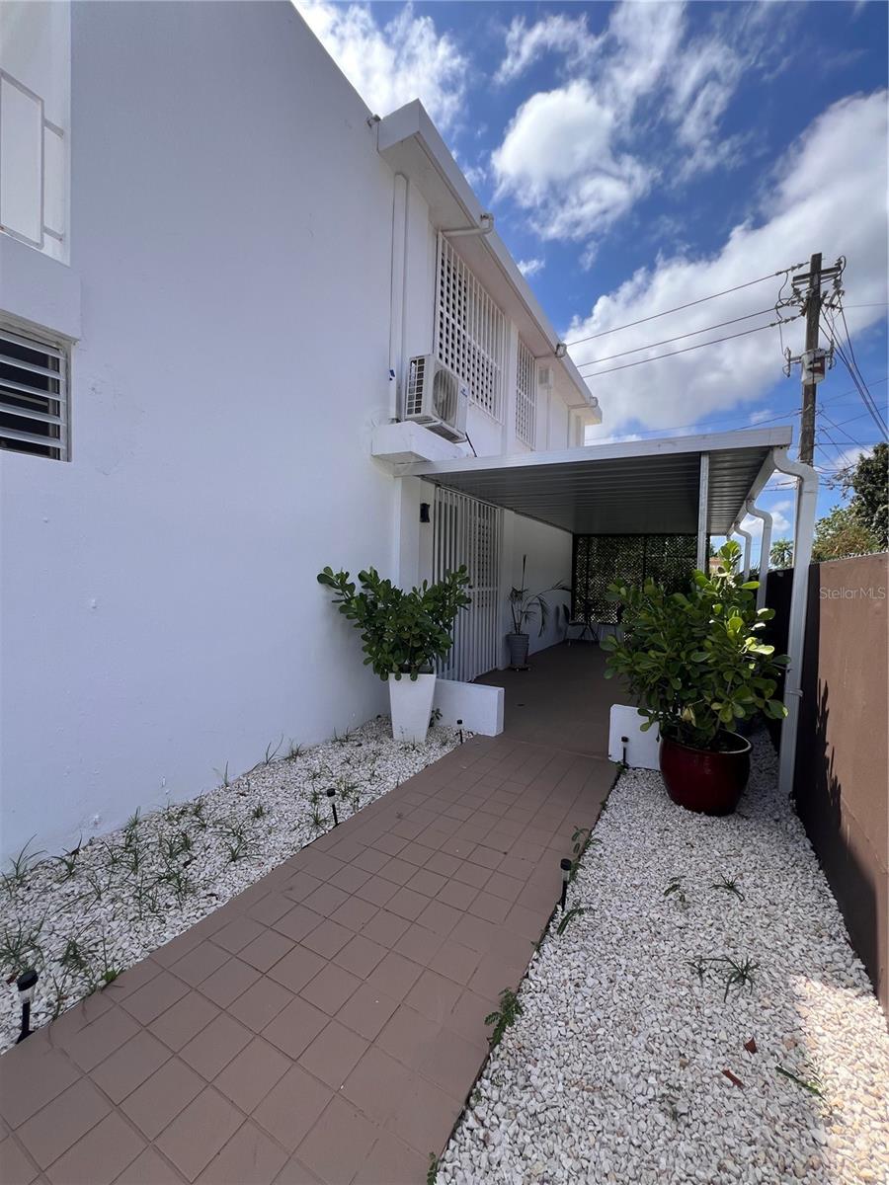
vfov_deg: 106.2
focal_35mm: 13
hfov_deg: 89.9
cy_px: 592
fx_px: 445
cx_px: 444
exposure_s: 1/968
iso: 32
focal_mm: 1.57
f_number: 1.8
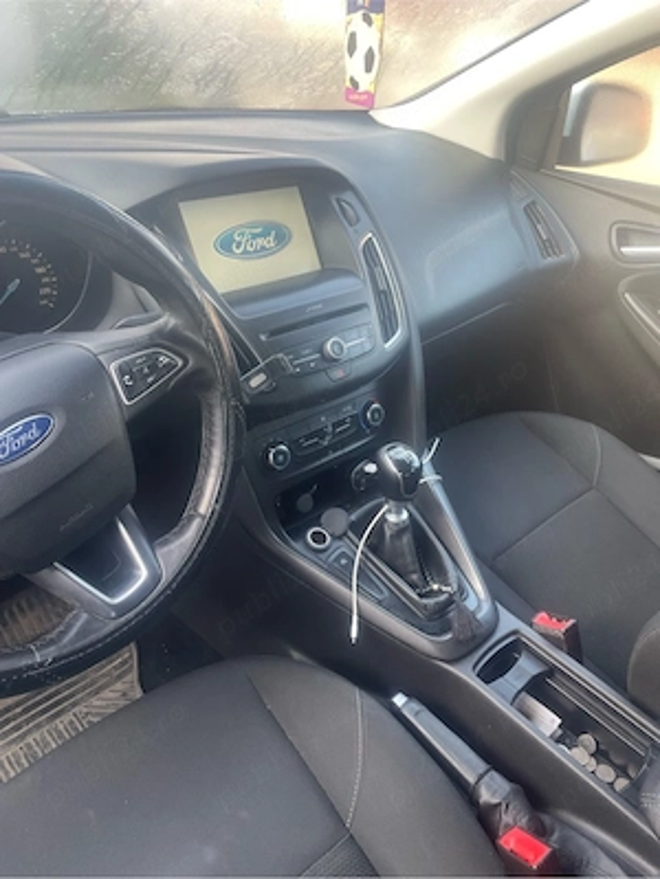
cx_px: 330
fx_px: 661
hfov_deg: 53.1
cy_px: 440
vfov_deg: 67.3
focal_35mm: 26
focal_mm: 4.2
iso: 80
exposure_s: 1/121
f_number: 1.6
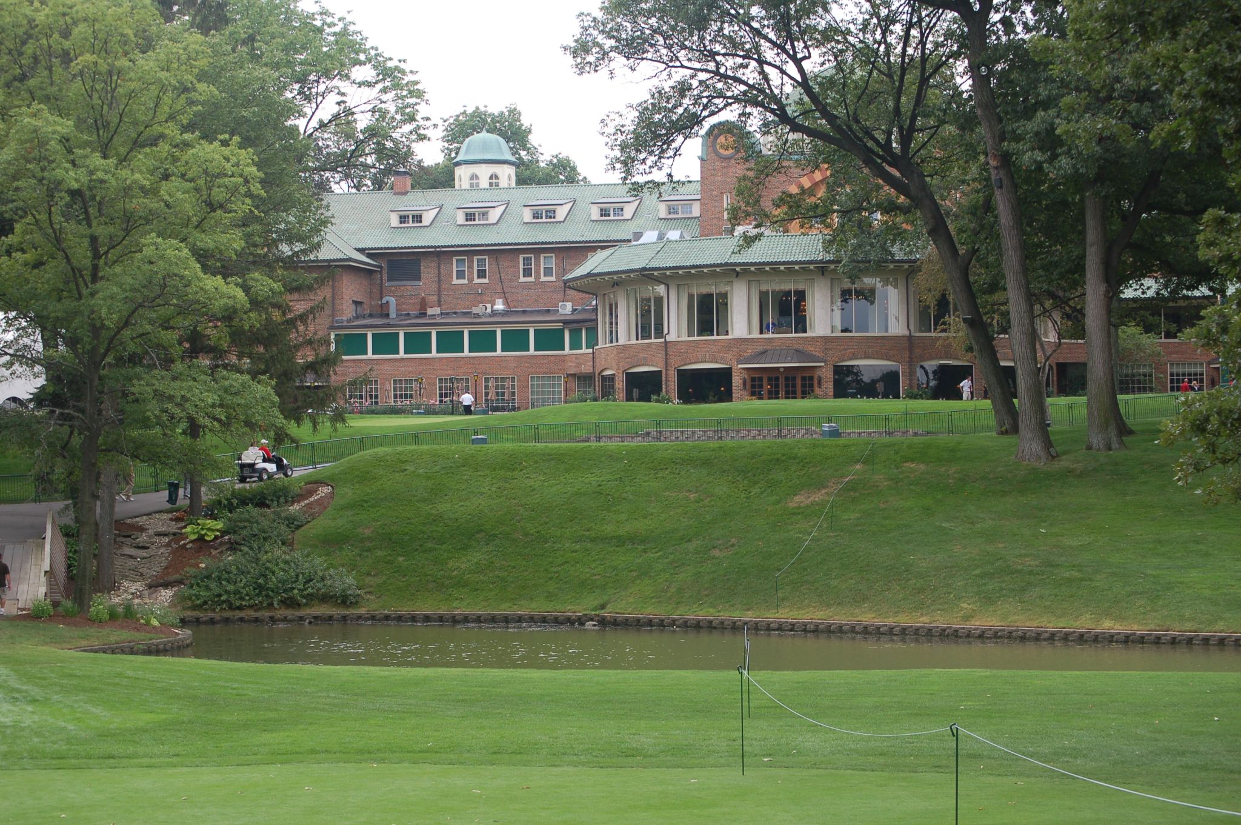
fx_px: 2841
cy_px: 412
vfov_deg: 16.5
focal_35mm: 82
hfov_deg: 24.6
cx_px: 620
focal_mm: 55
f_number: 6.3
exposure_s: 1/160
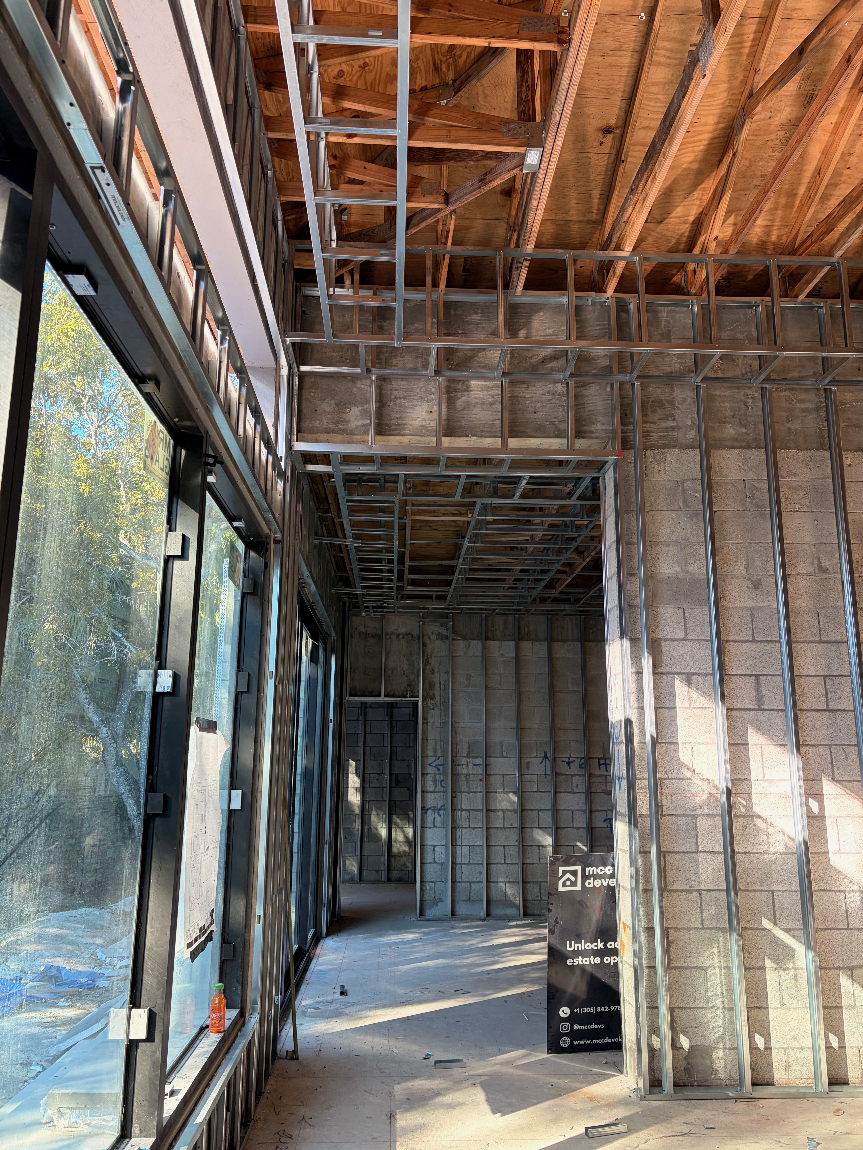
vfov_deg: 67.3
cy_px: 575
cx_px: 432
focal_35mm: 26
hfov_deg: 53.1
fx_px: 864
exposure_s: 1/147
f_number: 1.6
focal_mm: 5.96
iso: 100
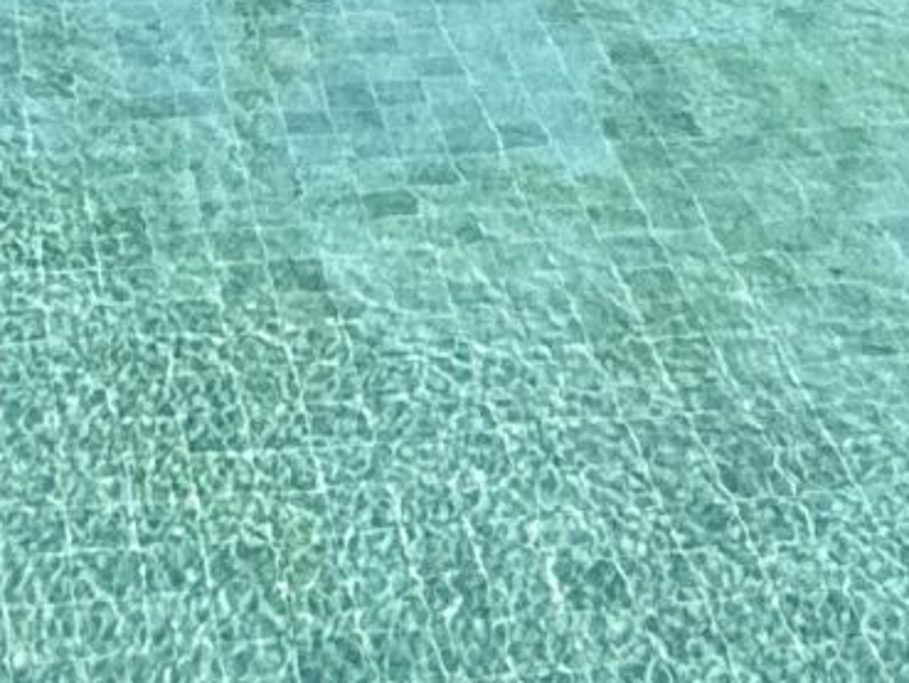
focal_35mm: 97
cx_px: 133
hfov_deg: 19.9
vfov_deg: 12.6
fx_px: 2548
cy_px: -838
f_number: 2.2
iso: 50
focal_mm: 2.22
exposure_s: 1/1431
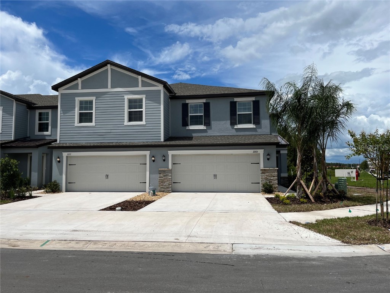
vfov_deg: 53.1
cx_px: 195
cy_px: 146
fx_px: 293
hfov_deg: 67.3
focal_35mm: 26
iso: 50
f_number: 1.6
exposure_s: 1/7874
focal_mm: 5.1
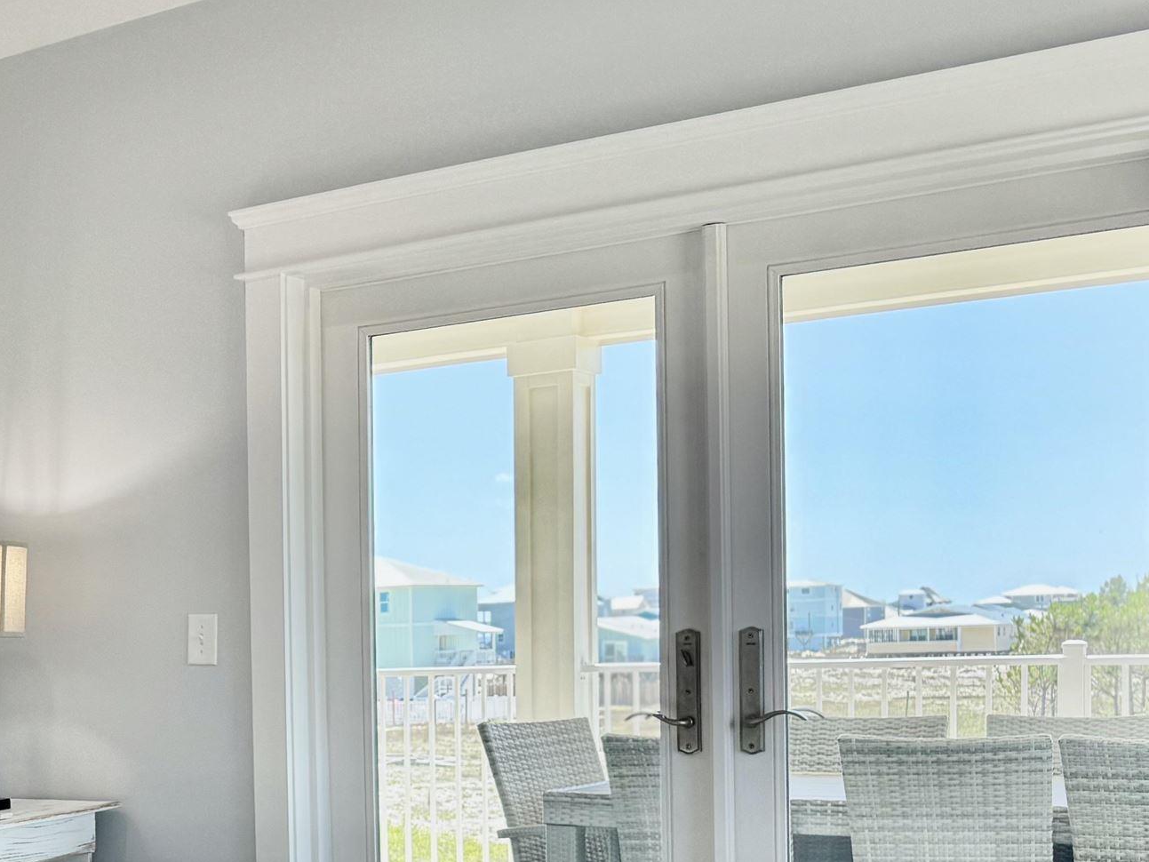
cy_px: 724
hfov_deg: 30.0
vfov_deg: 25.1
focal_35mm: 57
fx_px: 1892
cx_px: -145
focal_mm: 6.76
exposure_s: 1/645
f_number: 1.78
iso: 80
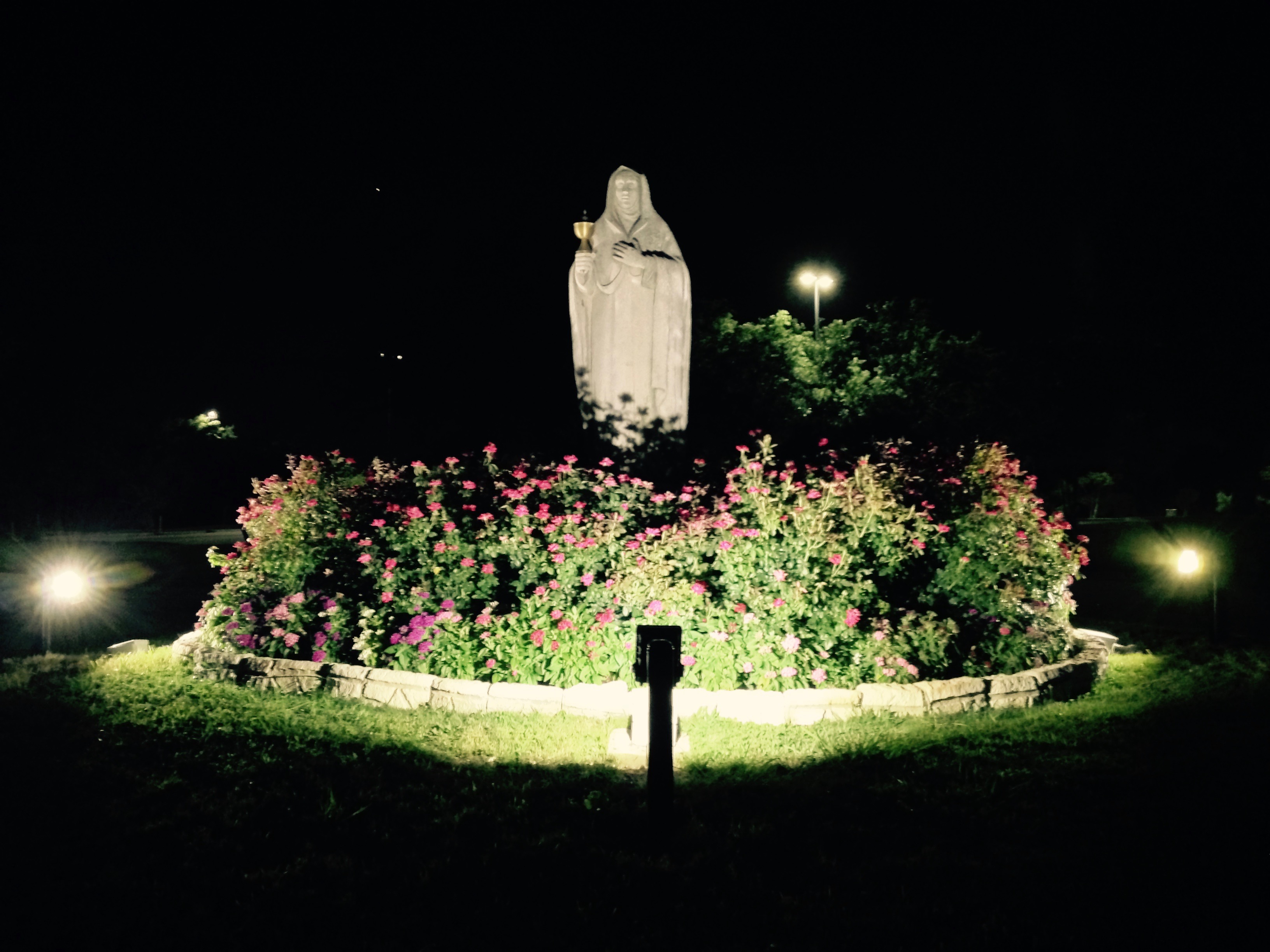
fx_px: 1211
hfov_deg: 55.4
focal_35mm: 33
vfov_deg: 42.9
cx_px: 635
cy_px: 476
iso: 640
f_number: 2.4
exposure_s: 1/15
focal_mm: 4.12
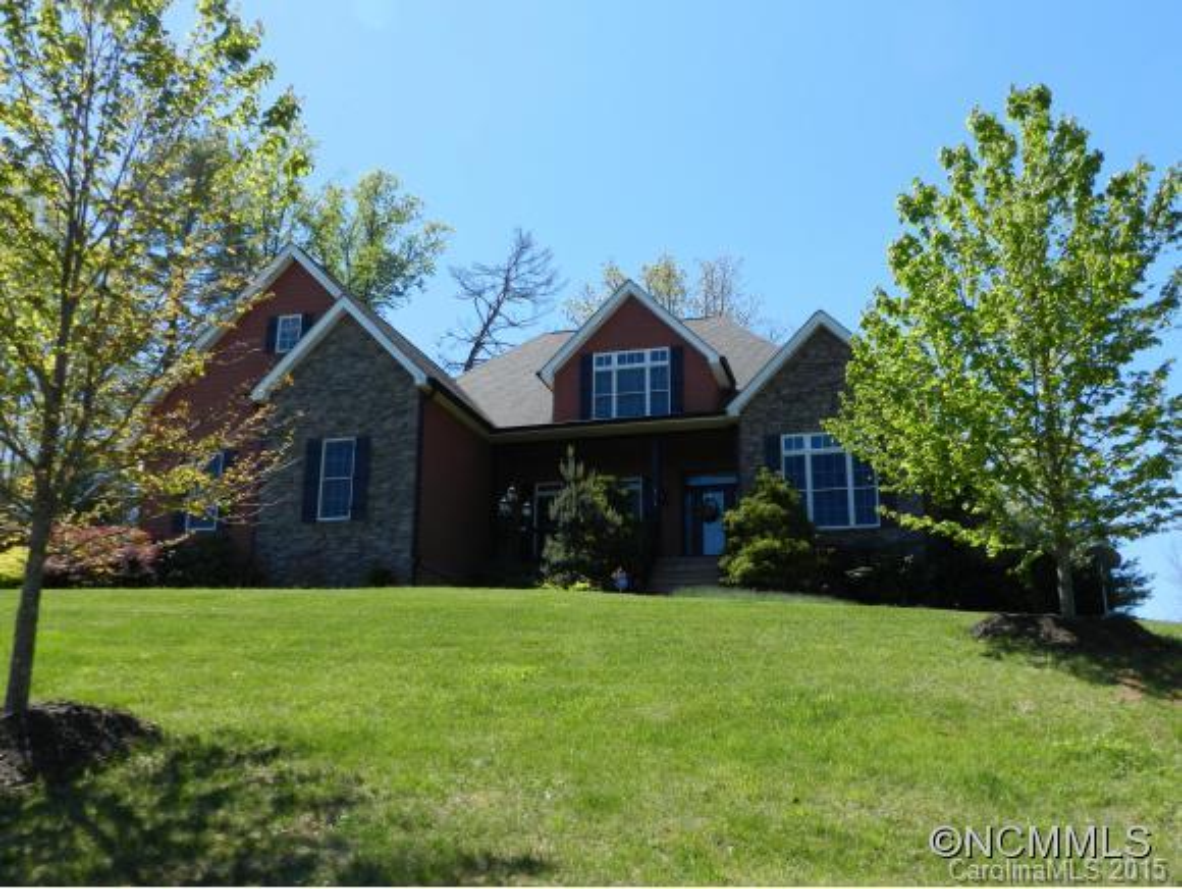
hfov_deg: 56.8
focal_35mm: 32
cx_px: 591
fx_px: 1094
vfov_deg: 44.2
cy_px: 444
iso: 160
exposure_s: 1/800
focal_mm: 5.6
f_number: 3.7
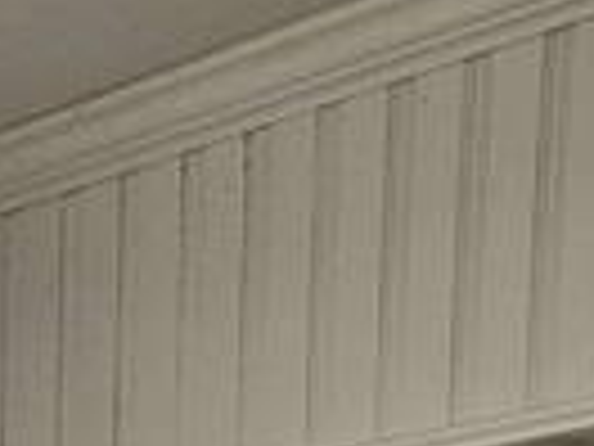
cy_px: 1617
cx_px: -256
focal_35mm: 179
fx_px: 3072
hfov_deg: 10.7
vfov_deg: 6.9
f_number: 1.8
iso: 160
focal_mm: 5.4
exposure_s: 1/120
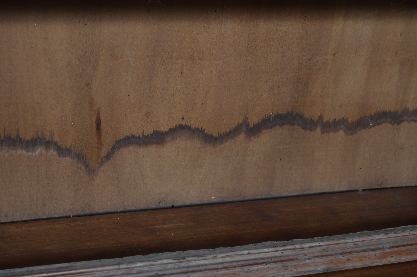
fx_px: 781
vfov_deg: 20.1
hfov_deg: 29.9
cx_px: 208
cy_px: 138
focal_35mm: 68
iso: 400
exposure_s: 1/80
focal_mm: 45
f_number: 6.3
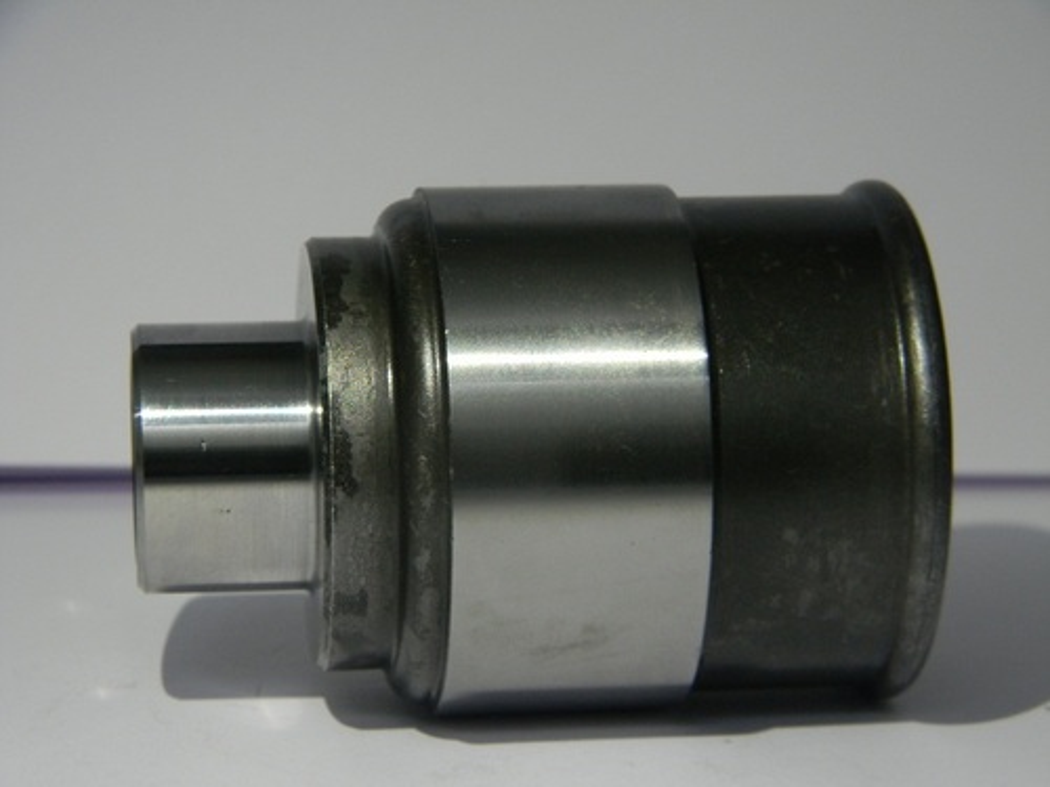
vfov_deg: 14.1
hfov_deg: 18.7
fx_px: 3185
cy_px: 394
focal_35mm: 105
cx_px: 525
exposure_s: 1/30
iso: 202
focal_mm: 19
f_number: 4.7
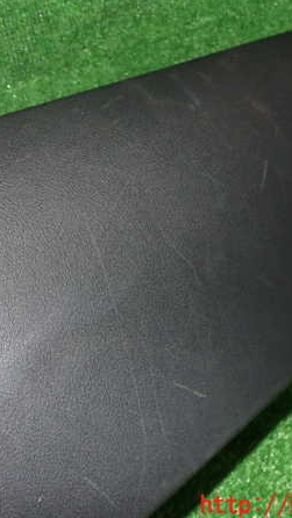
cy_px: 259
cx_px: 114
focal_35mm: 44
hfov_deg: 27.0
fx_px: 605
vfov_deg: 46.4
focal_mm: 5.4
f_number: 6.3
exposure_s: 1/30
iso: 800
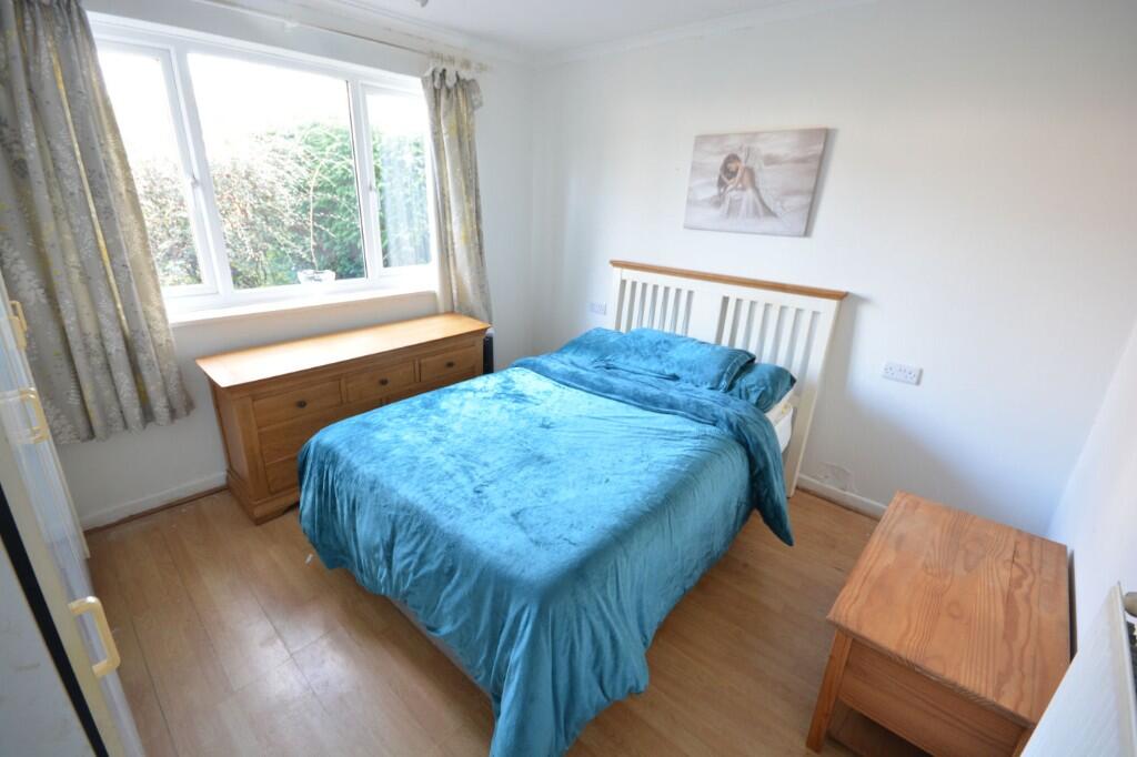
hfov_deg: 100.4
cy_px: 378
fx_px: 474
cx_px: 568
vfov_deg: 77.3
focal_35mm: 15
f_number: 8
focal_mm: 10
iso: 400
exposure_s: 1/5
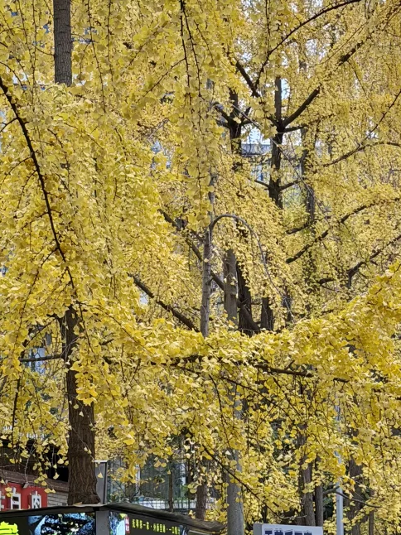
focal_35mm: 107
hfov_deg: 13.8
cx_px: 267
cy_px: 337
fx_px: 1654
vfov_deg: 18.4
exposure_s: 1/349
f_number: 1.78
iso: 80
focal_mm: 6.76
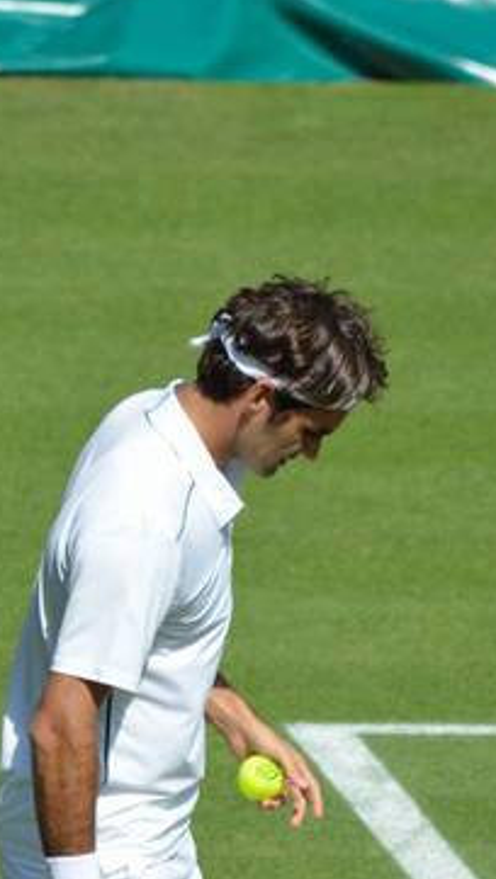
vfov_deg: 1.8
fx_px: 28275
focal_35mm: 1211
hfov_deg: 1.0
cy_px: 602
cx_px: 118
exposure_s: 1/500
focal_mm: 400
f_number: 5.6
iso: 100
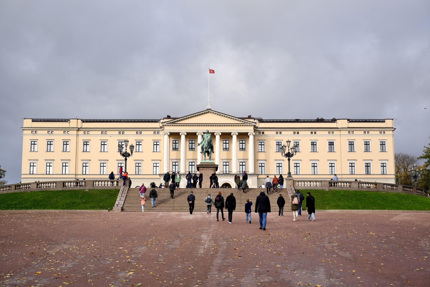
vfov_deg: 28.1
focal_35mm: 48
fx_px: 573
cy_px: 144
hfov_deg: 41.1
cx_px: 215
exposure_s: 1/800
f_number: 4
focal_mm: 48
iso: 100
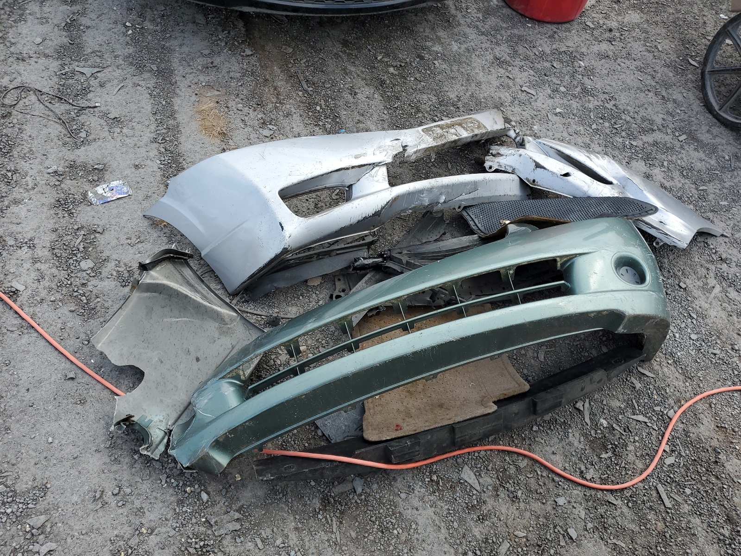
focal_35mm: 26
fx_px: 557
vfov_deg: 53.1
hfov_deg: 67.3
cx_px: 370
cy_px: 278
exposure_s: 1/2000
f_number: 1.5
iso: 50
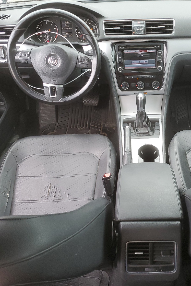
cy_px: 147
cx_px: 142
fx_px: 294
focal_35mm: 37
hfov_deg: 35.2
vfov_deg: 51.9
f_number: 1.5
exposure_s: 1/100
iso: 81
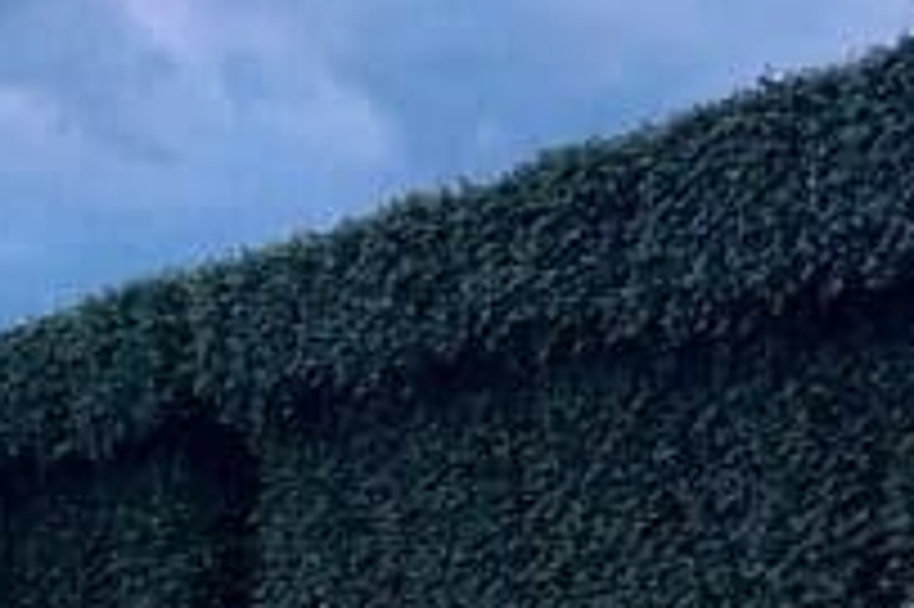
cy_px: 973
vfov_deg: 8.3
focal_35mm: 160
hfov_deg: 12.5
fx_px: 4059
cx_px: -207
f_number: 1.8
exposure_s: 1/33
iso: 400
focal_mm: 4
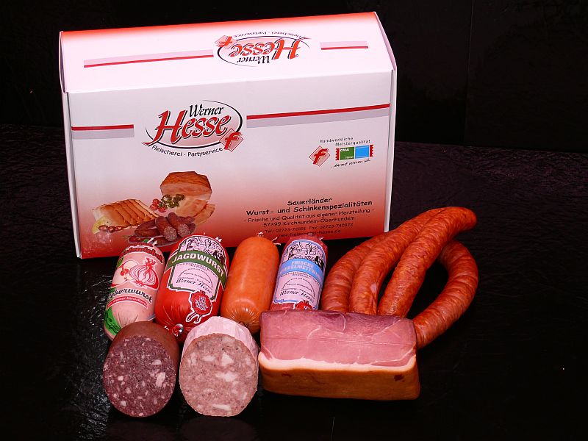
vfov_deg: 14.1
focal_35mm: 105
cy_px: 220
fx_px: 1784
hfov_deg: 18.7
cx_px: 294
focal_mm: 20
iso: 100
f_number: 3.2
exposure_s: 1/30
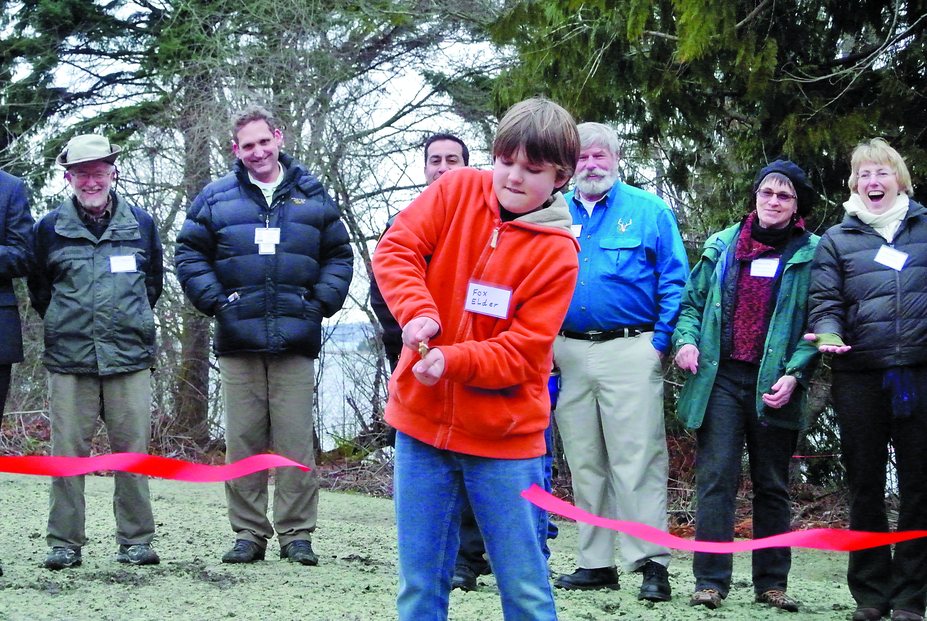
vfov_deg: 16.9
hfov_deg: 25.0
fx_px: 2088
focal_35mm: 81
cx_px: 464
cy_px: 310
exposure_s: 1/400
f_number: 5.6
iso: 3200
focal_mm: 30
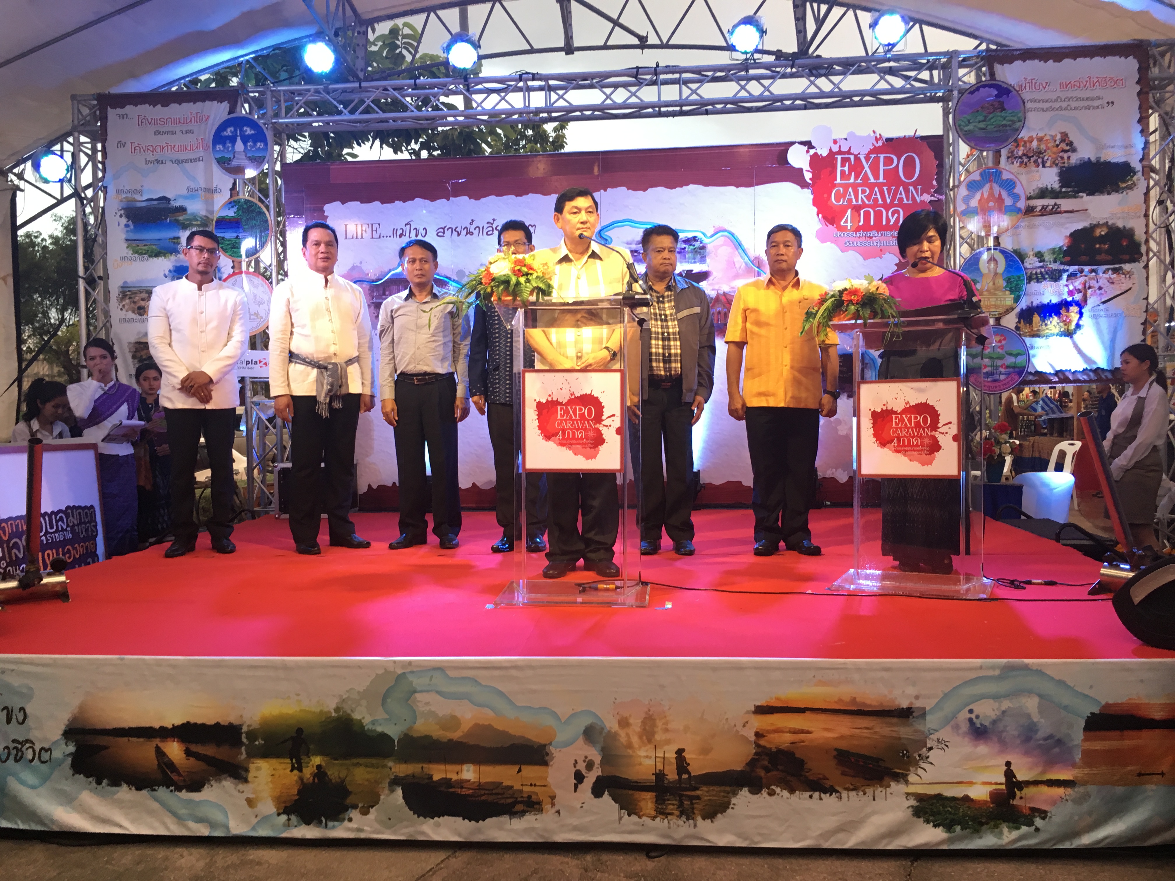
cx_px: 588
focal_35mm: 29
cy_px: 440
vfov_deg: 48.2
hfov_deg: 61.7
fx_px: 984
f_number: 2.2
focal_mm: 4.15
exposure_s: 1/33
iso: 50
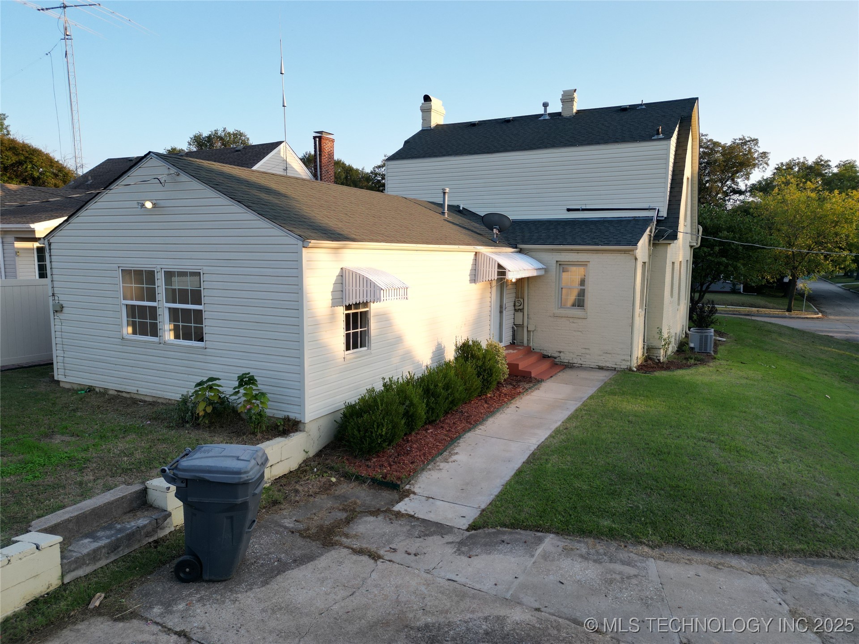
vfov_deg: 56.8
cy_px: 322
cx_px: 430
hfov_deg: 71.6
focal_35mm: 24
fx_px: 596
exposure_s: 1/725
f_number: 1.7
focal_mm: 6.72
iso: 110
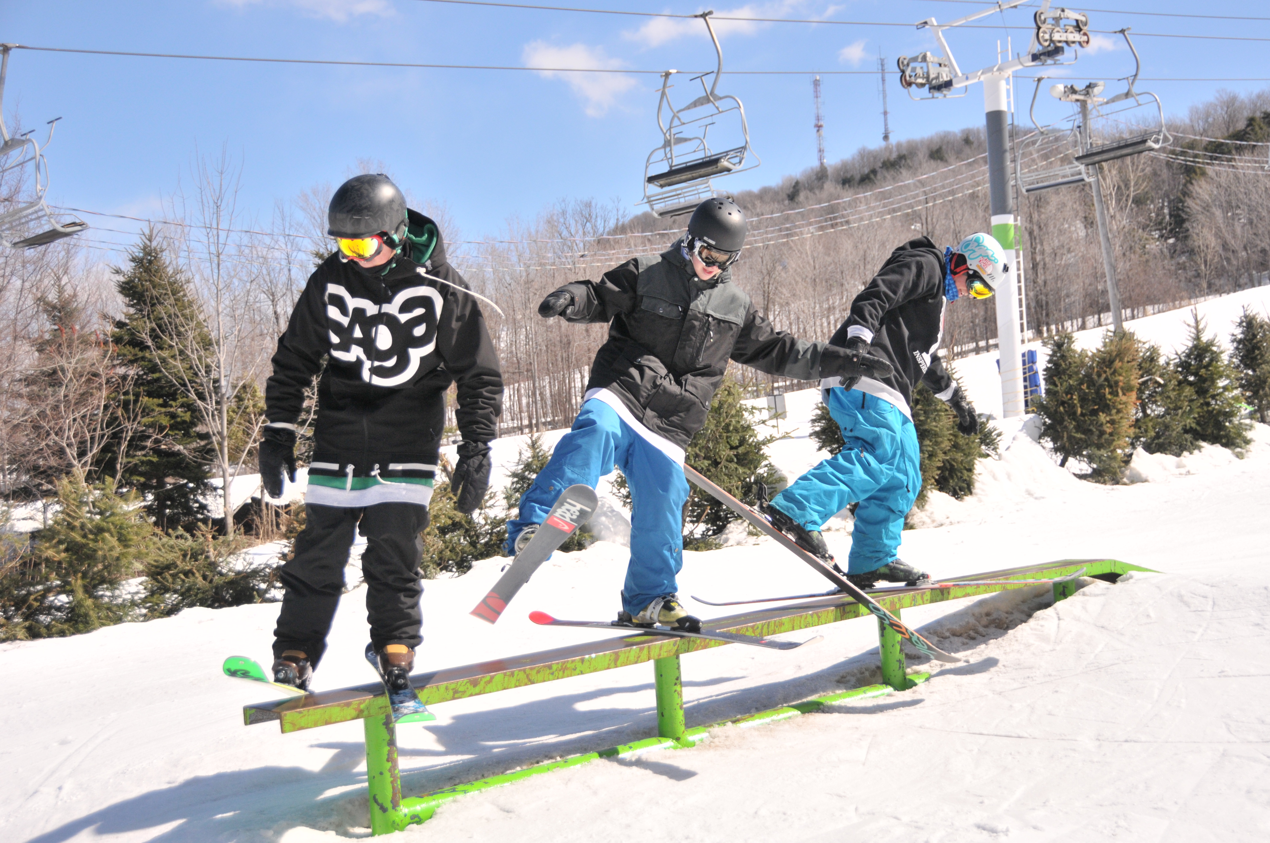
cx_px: 635
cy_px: 422
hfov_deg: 45.0
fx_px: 1533
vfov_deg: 30.8
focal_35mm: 44
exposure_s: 1/4000
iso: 450
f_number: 4
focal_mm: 29
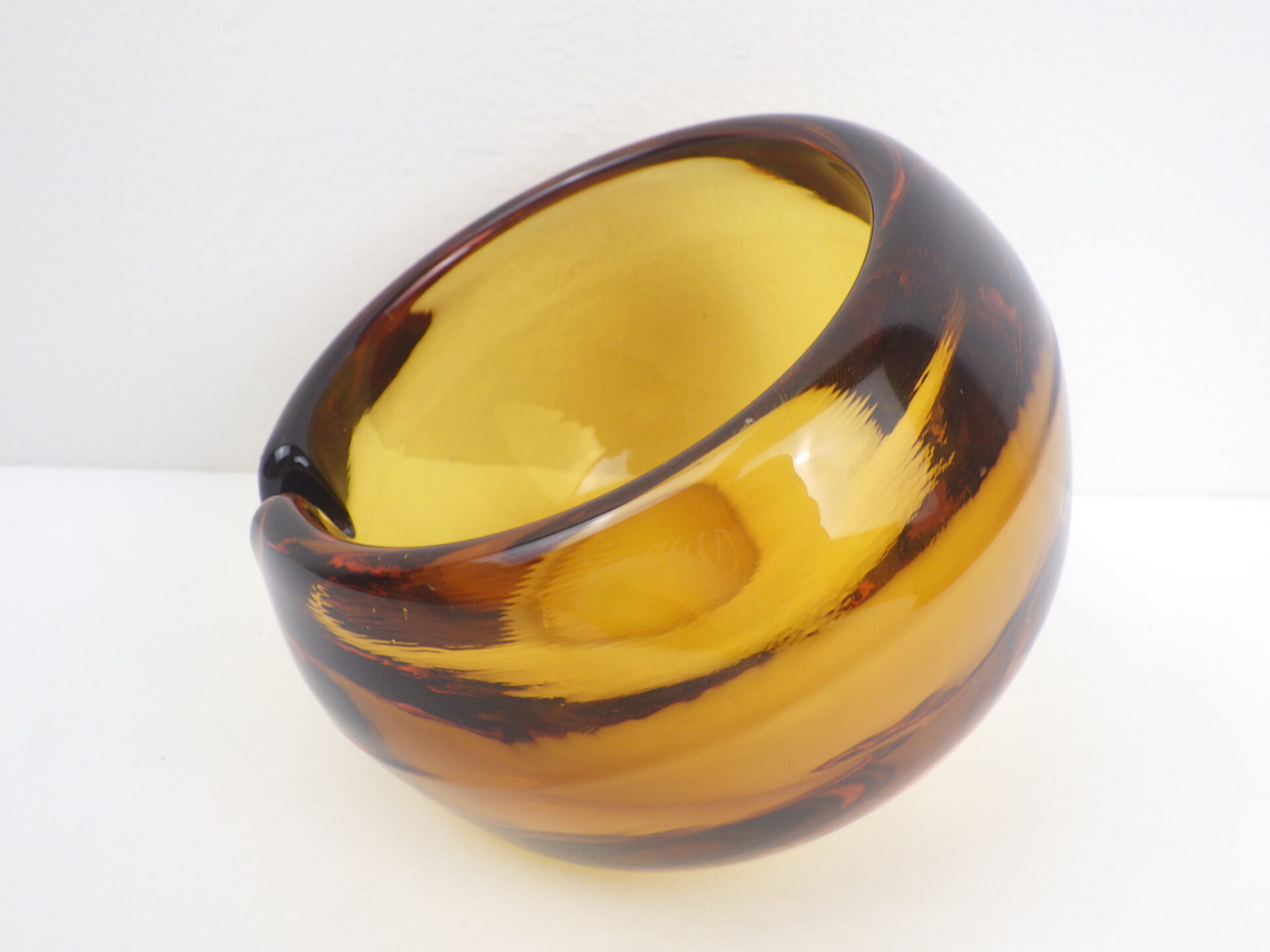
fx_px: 1247
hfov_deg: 54.0
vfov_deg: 41.8
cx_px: 635
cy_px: 476
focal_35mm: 34
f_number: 3.8
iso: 125
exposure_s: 1/30
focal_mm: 6.1
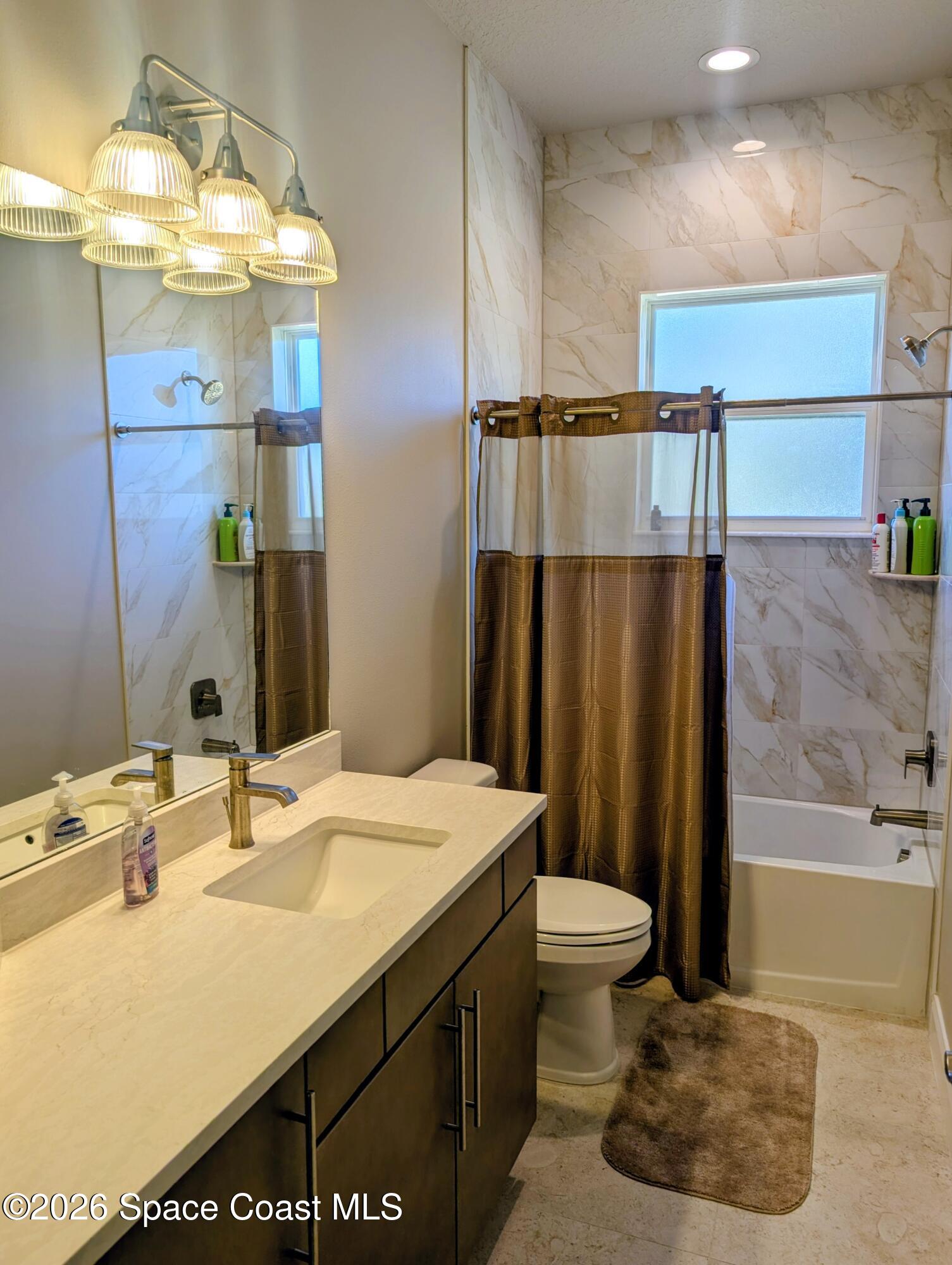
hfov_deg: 56.9
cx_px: 476
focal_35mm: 24
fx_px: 878
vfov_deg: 71.5
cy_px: 632
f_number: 1.68
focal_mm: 6.9
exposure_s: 1/120
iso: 18
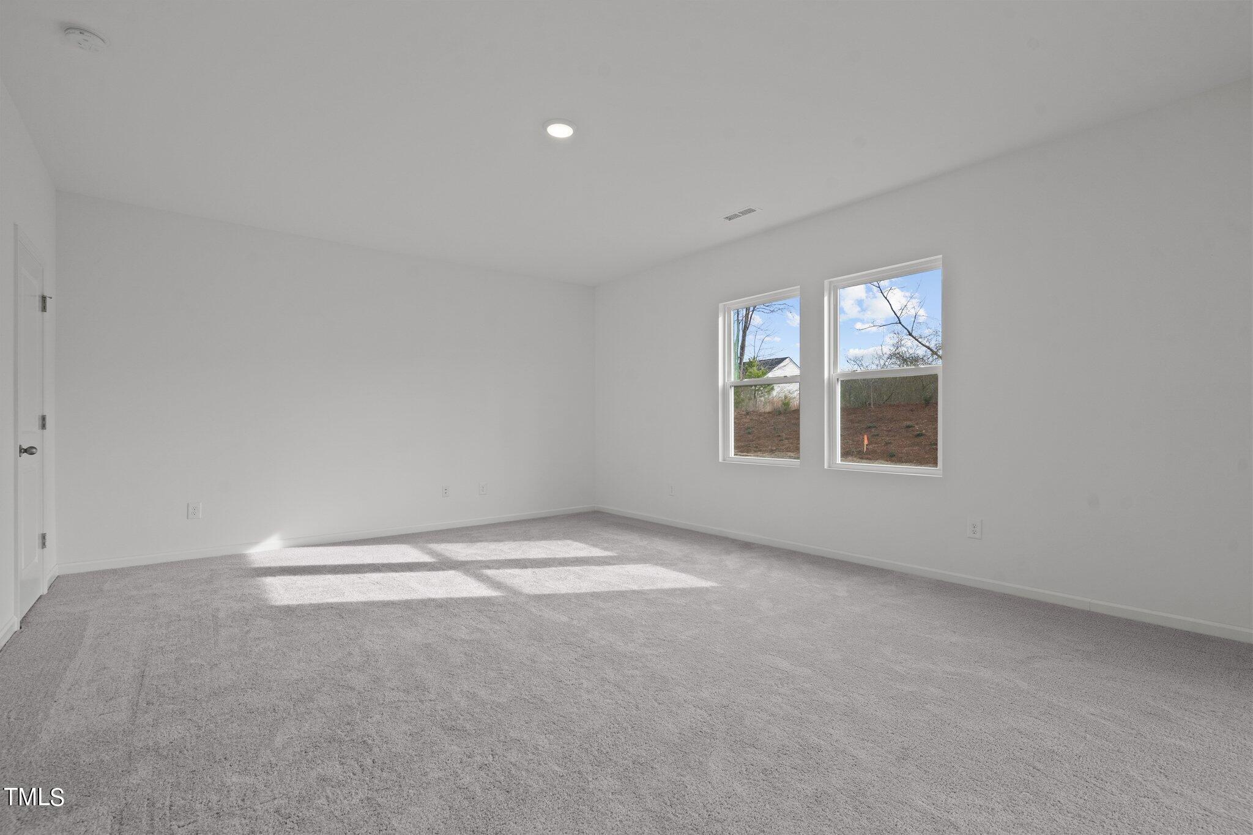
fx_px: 557
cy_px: 418
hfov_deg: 96.7
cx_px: 626
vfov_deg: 73.7
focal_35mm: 16
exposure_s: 1/8
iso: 400
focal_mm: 16
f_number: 8
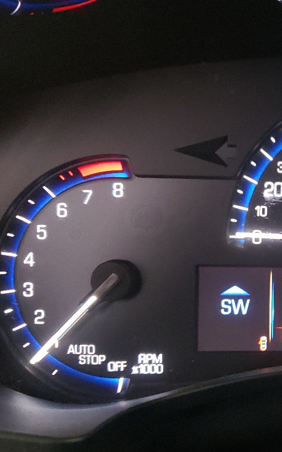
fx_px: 665
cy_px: 268
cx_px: 323
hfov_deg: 22.4
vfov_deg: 37.4
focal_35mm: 54
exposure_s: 1/30
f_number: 1.5
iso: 466
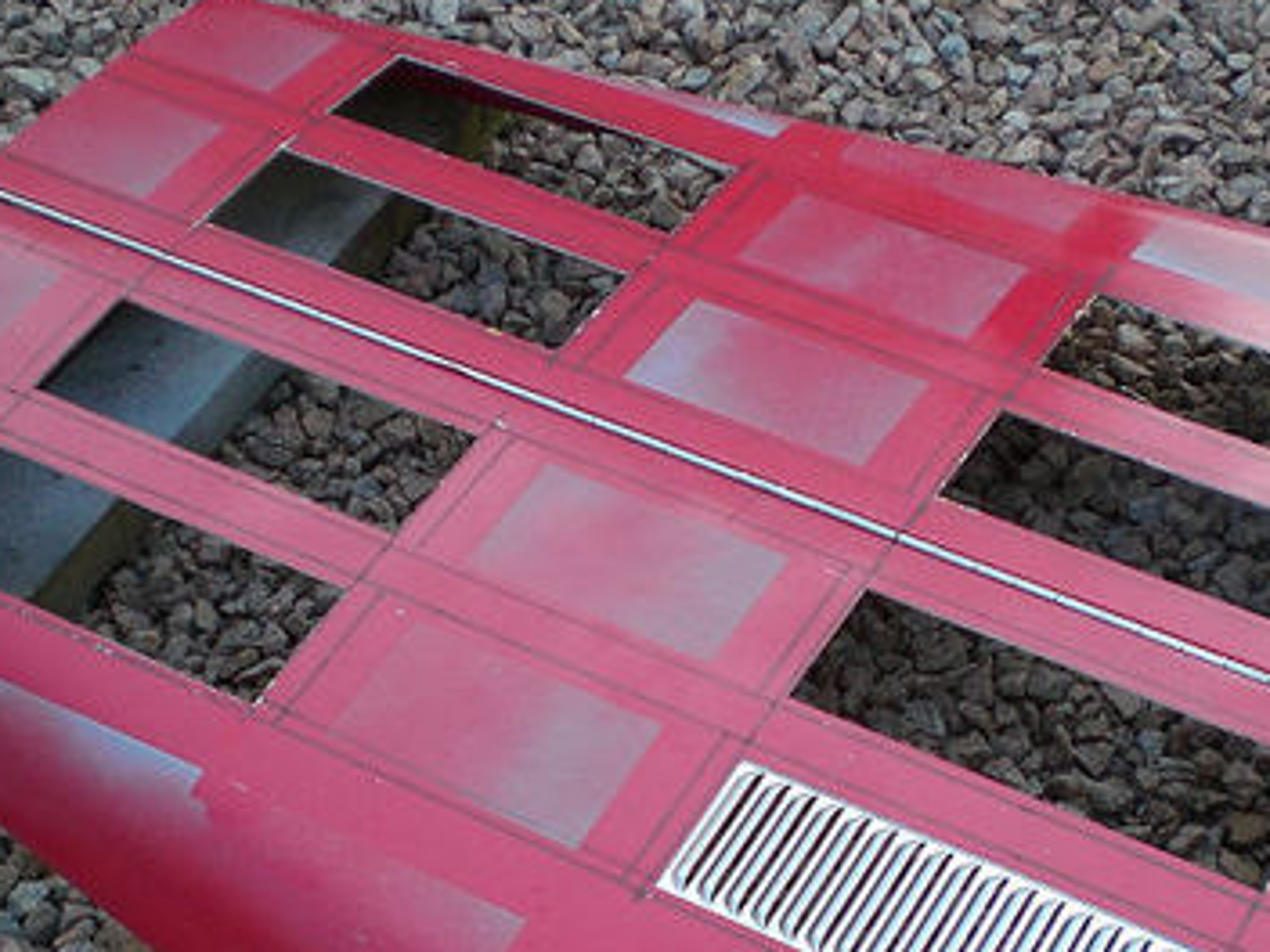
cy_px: 840
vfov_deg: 20.9
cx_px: 704
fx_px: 2531
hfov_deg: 28.1
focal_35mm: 69
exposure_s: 1/125
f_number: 3.1
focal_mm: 6.3
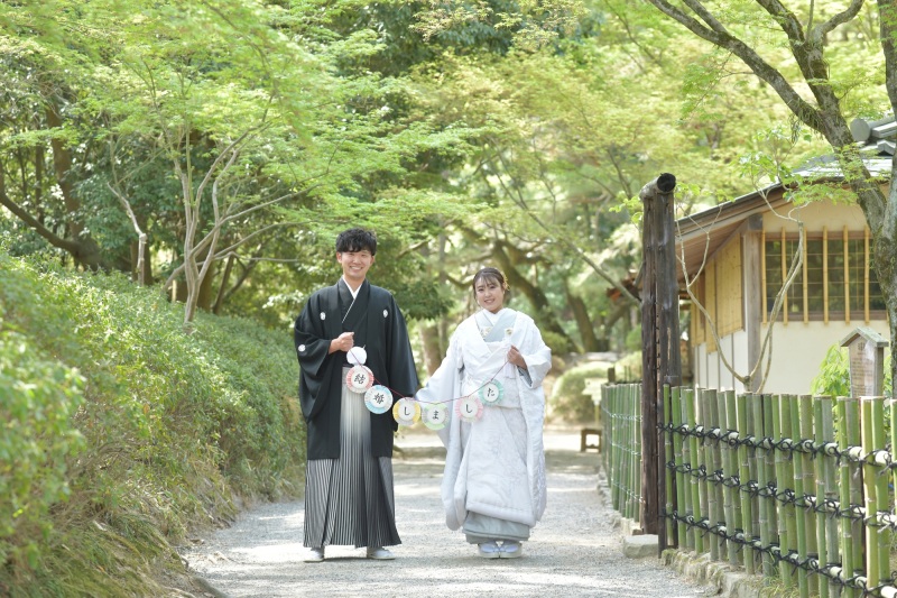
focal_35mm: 105
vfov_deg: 13.0
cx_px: 448
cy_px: 299
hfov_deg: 19.5
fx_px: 2616
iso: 400
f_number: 4
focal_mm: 105
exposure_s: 1/200
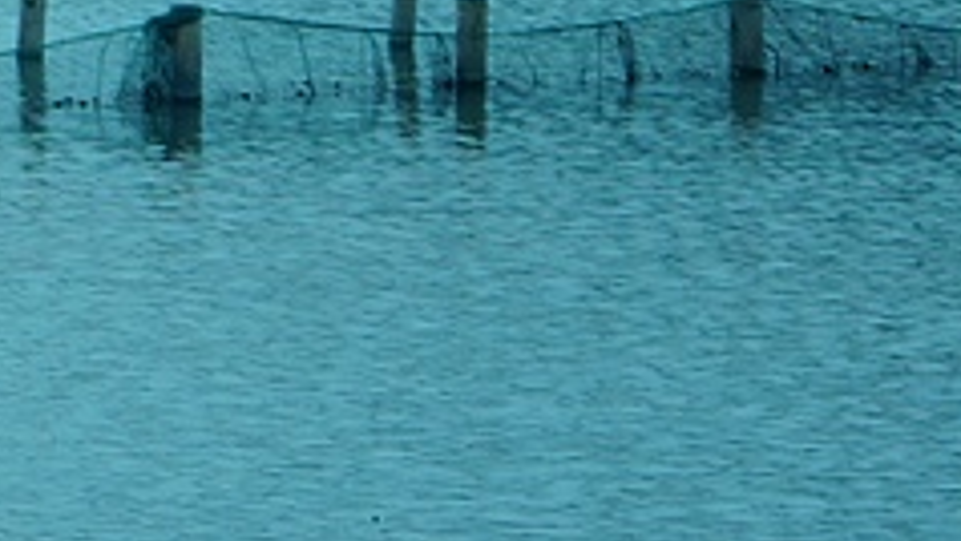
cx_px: -1579
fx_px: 10068
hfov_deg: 5.2
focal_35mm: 395
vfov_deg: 3.1
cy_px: -264
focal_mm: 70
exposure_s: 1/640
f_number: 5.6
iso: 250
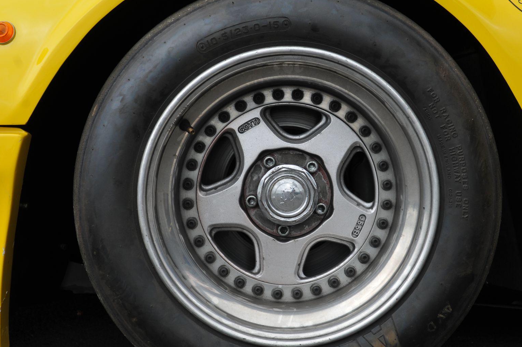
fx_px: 1399
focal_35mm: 97
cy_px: 180
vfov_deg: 14.1
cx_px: 296
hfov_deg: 21.1
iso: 200
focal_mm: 55
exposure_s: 1/125
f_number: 8
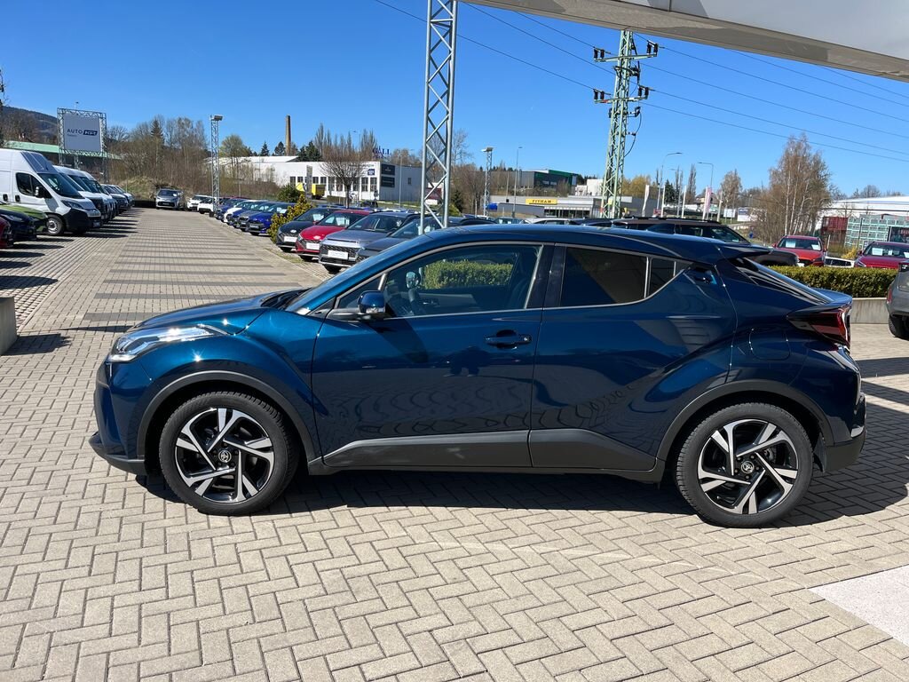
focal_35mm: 26
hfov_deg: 67.3
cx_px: 454
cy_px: 341
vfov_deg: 53.1
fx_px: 683
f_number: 1.6
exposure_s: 1/2688
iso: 50
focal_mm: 5.1
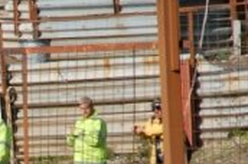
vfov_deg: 1.8
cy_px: 278
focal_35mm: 755
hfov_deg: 2.7
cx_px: -98
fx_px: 5190
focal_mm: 135
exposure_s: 1/1000
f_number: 6
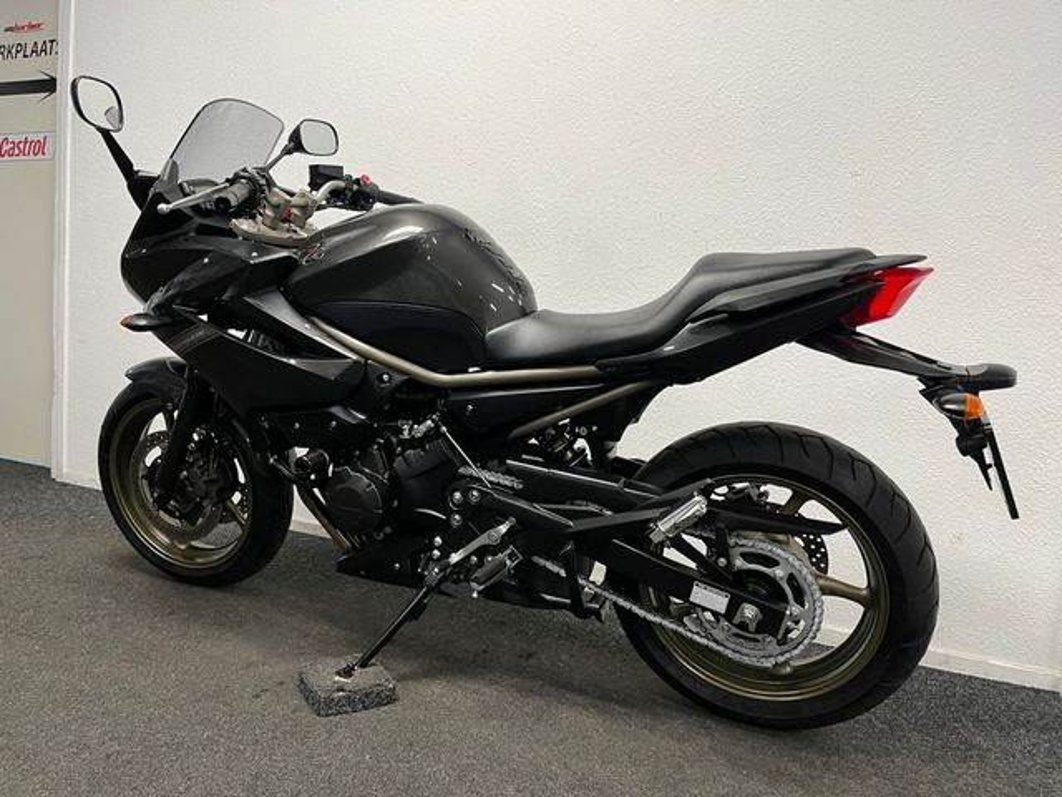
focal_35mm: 26
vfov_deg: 53.1
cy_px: 398
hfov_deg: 67.3
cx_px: 531
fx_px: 798
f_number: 1.6
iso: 80
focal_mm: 5.1
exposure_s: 1/50
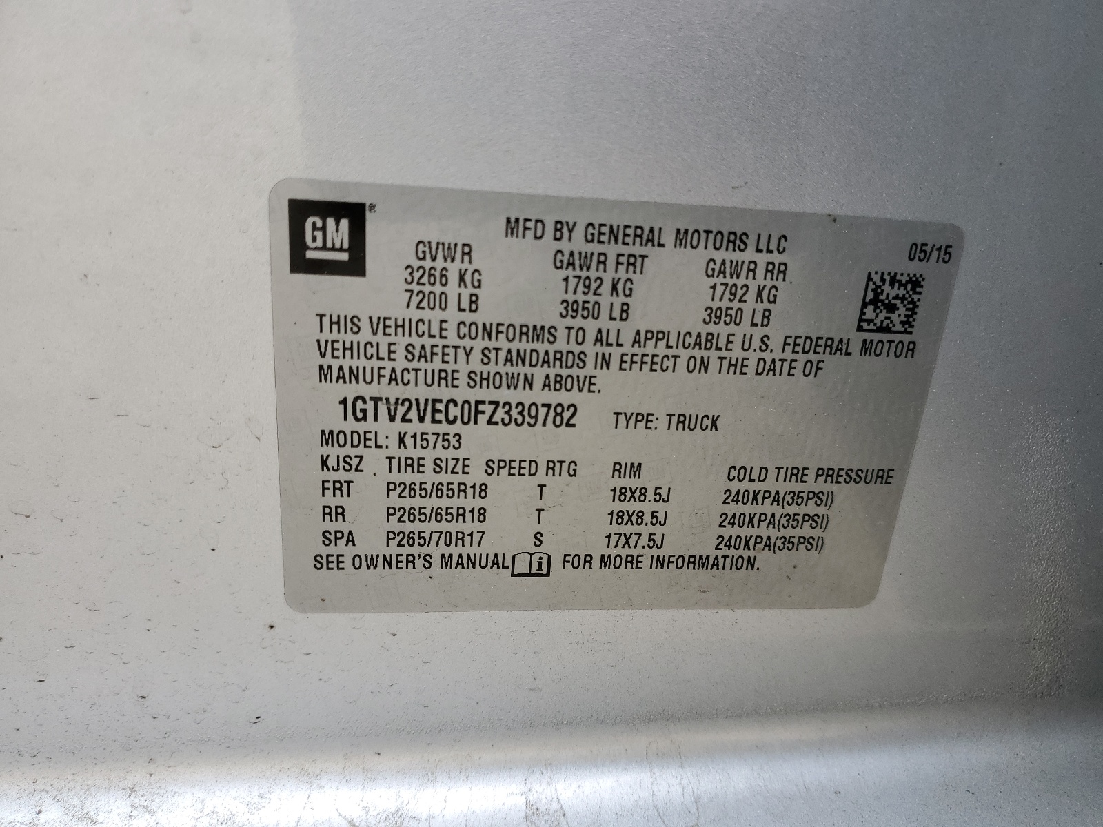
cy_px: 414
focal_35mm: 26
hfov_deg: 67.3
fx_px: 828
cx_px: 552
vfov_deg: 53.1
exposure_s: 1/159
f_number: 1.5
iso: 50
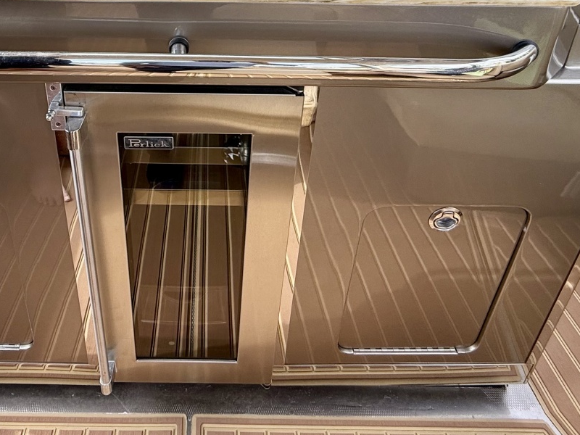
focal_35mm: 28
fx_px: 469
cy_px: 9
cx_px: 205
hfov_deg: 62.2
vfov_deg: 43.3
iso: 50
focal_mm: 2.22
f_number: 2.2
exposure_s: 1/300
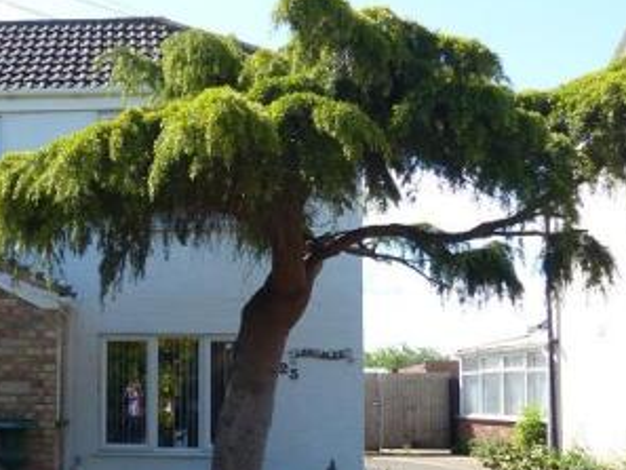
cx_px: 60
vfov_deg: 29.2
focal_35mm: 49
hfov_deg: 36.4
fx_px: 886
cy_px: 351
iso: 100
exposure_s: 1/320
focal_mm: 4.5
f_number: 4
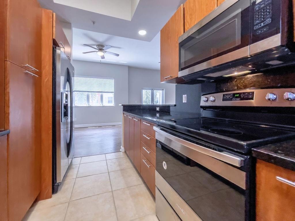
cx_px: 148
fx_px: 111
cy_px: 110
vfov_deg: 89.9
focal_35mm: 13
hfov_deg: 106.2
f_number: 2.4
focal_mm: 1.54
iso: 320
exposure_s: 1/120
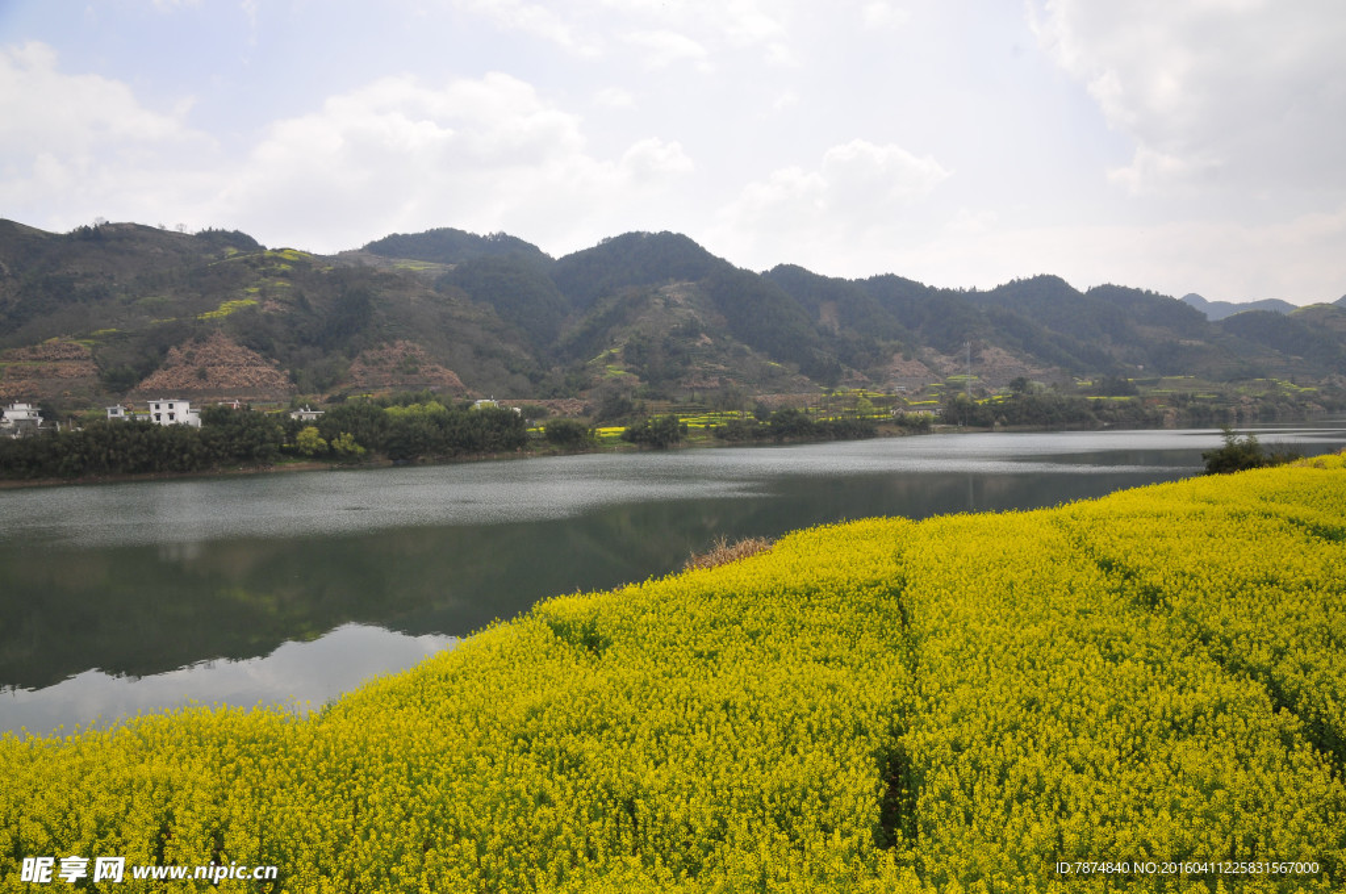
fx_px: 896
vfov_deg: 53.0
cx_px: 673
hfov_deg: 73.8
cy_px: 447
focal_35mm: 24
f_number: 10
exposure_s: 1/400
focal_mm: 16
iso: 320
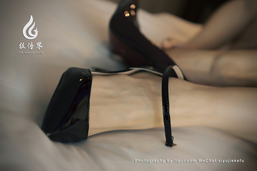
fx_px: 500
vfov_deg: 19.5
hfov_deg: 28.8
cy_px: 86
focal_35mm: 70
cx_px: 128
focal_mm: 70
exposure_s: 1/40
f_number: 2.8
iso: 200
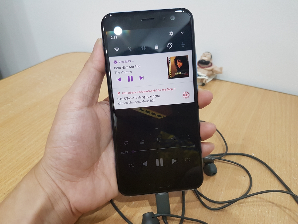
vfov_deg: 53.1
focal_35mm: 26
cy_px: 112
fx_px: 224
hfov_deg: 67.3
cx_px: 149
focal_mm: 4.2
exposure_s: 1/25
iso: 250
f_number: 1.7
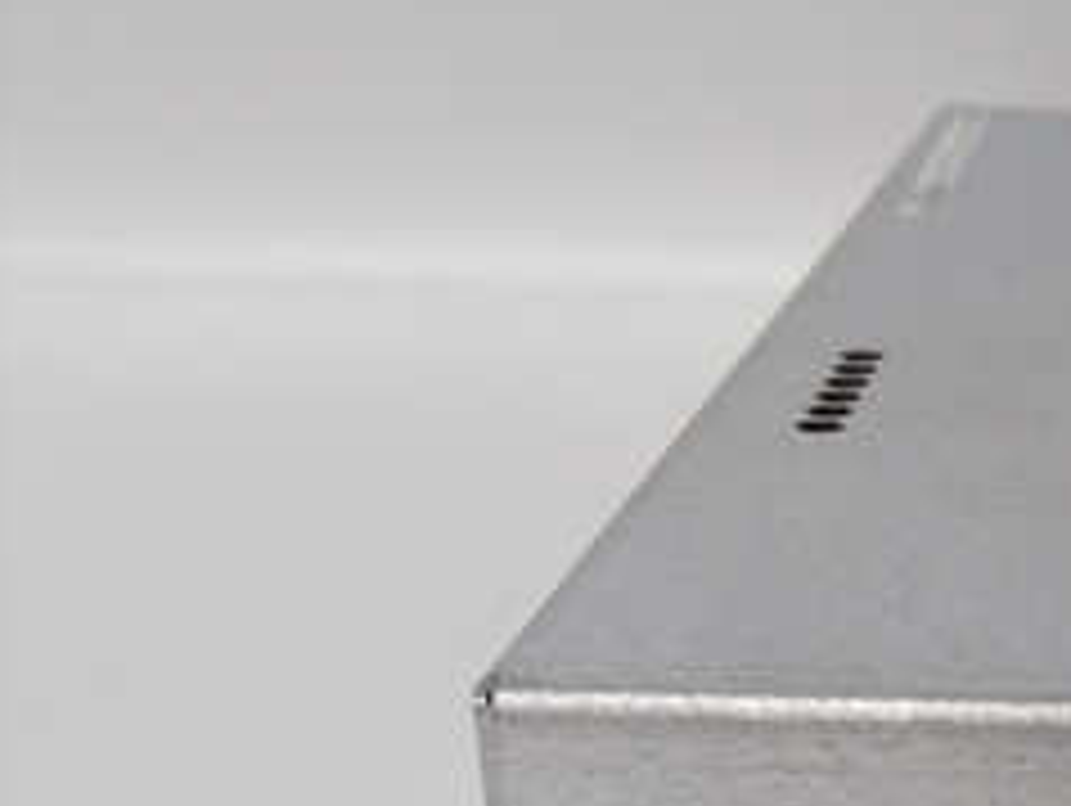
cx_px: 1332
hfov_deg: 25.2
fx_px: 2106
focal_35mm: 68
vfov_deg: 20.9
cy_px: 811
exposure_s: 1/33
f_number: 2
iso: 167
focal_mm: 3.79
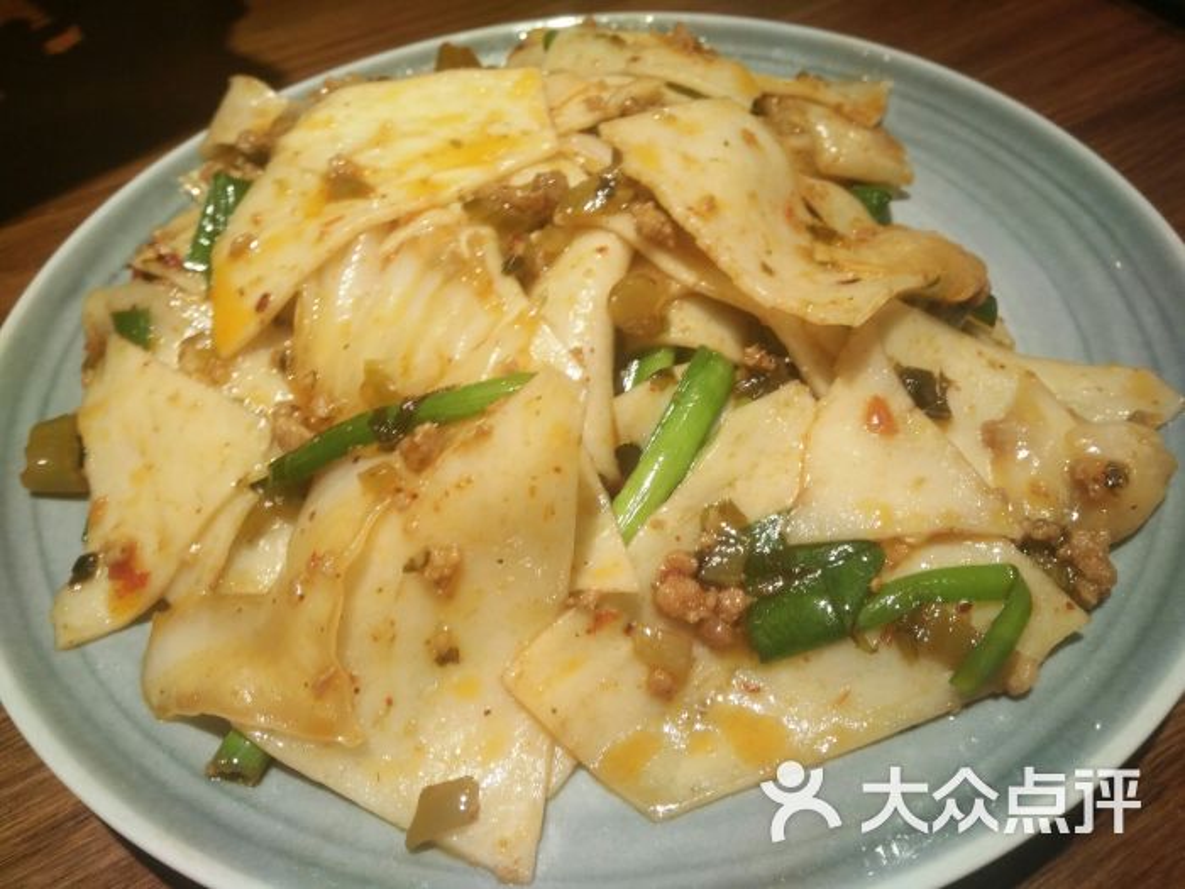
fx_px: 719
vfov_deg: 63.4
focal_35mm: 21
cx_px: 592
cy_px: 444
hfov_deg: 79.0
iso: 100
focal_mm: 3.66
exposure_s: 1/33.3
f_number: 2.2
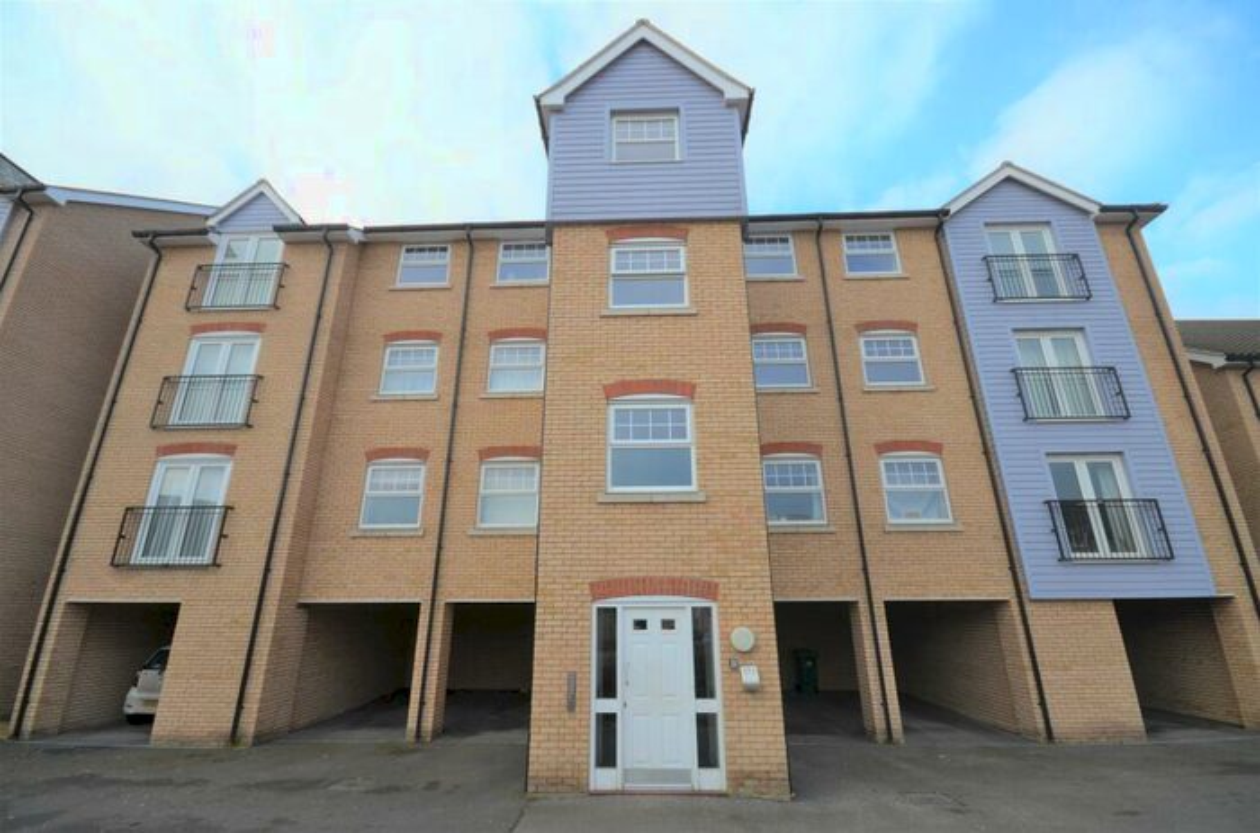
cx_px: 630
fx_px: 524
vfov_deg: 77.0
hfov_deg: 100.5
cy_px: 416
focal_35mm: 15
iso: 200
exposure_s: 1/200
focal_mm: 10
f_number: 7.1
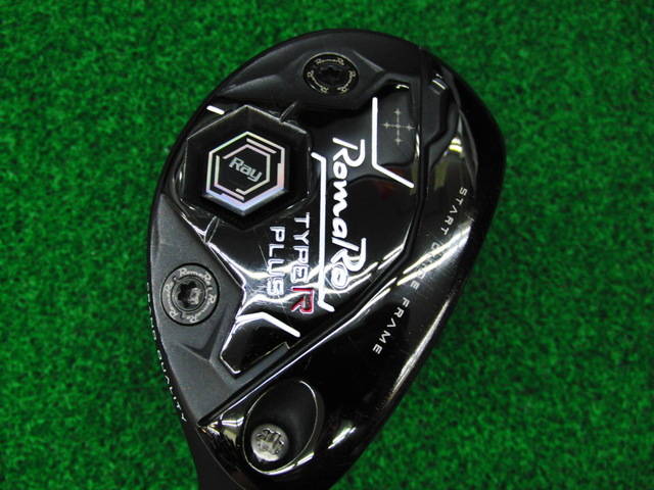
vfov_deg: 38.7
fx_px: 699
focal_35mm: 37
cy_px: 245
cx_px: 327
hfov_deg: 50.1
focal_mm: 6.42
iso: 400
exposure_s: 1/60
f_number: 3.6
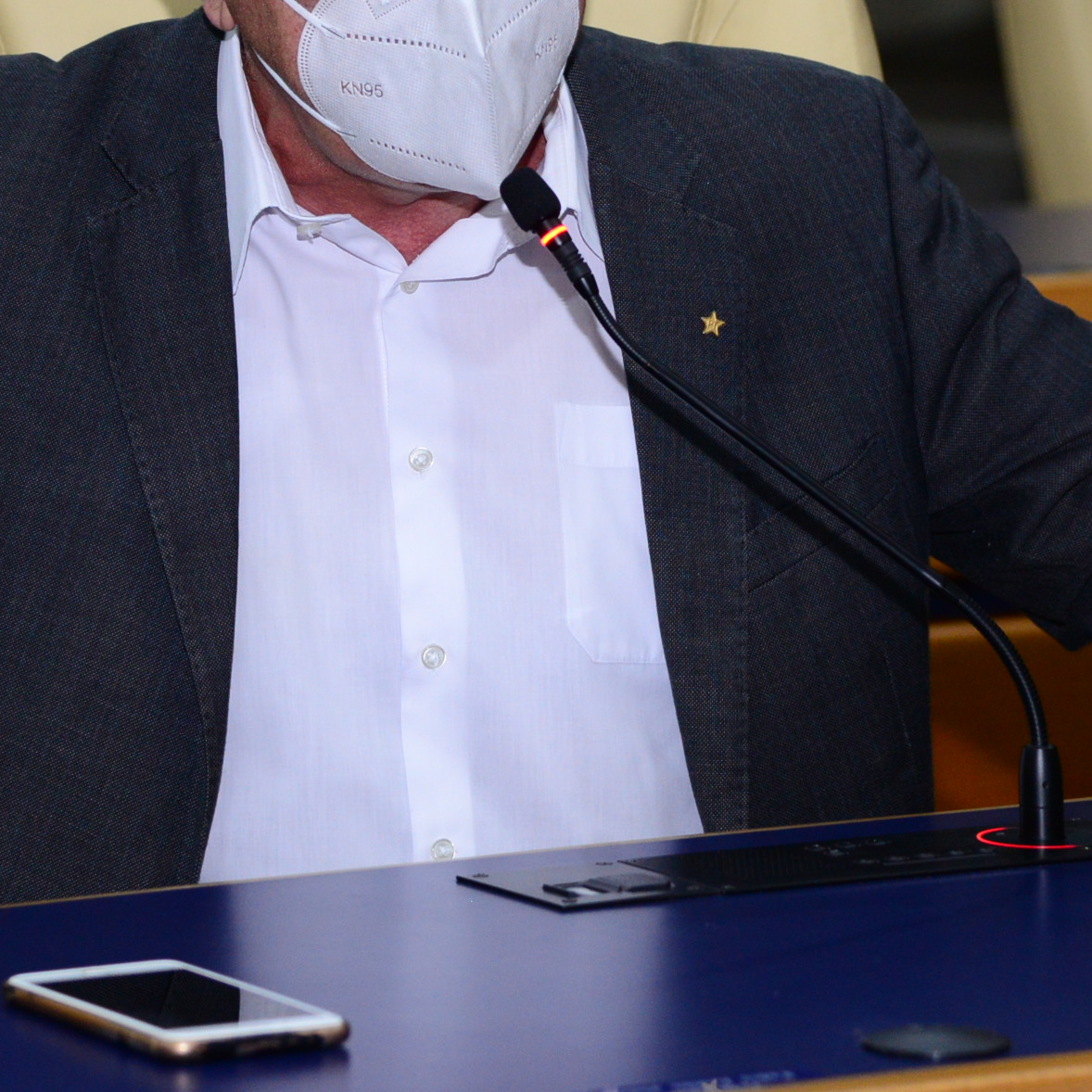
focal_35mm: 228
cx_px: 482
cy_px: 176
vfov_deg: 7.7
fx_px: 8137
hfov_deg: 7.7
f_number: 4.5
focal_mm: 105
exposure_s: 1/125
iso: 2000
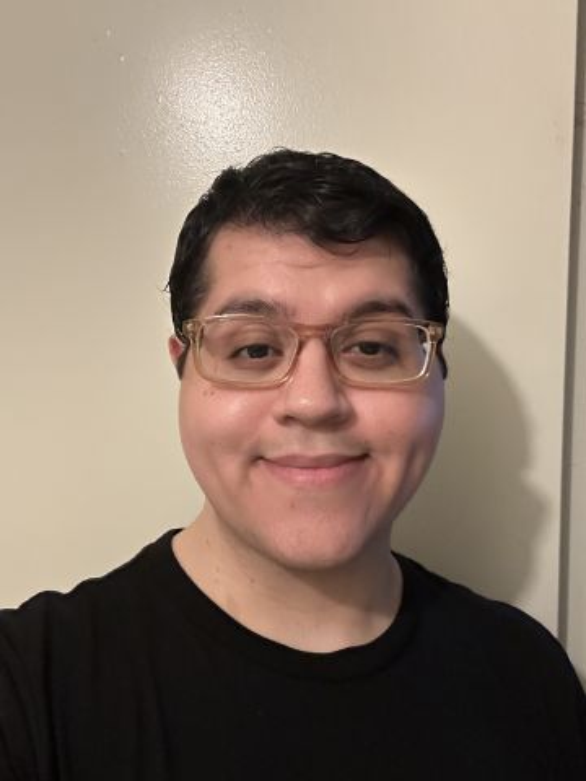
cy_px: 390
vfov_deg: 60.0
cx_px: 293
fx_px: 677
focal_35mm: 30
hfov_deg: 46.8
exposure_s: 1/30
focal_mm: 2.69
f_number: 1.9
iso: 500
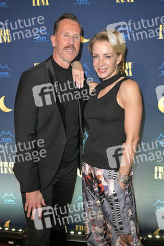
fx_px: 240
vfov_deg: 54.5
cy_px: 123
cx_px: 82
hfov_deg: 37.8
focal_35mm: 35
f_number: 5.6
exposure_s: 1/200
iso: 1600
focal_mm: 35
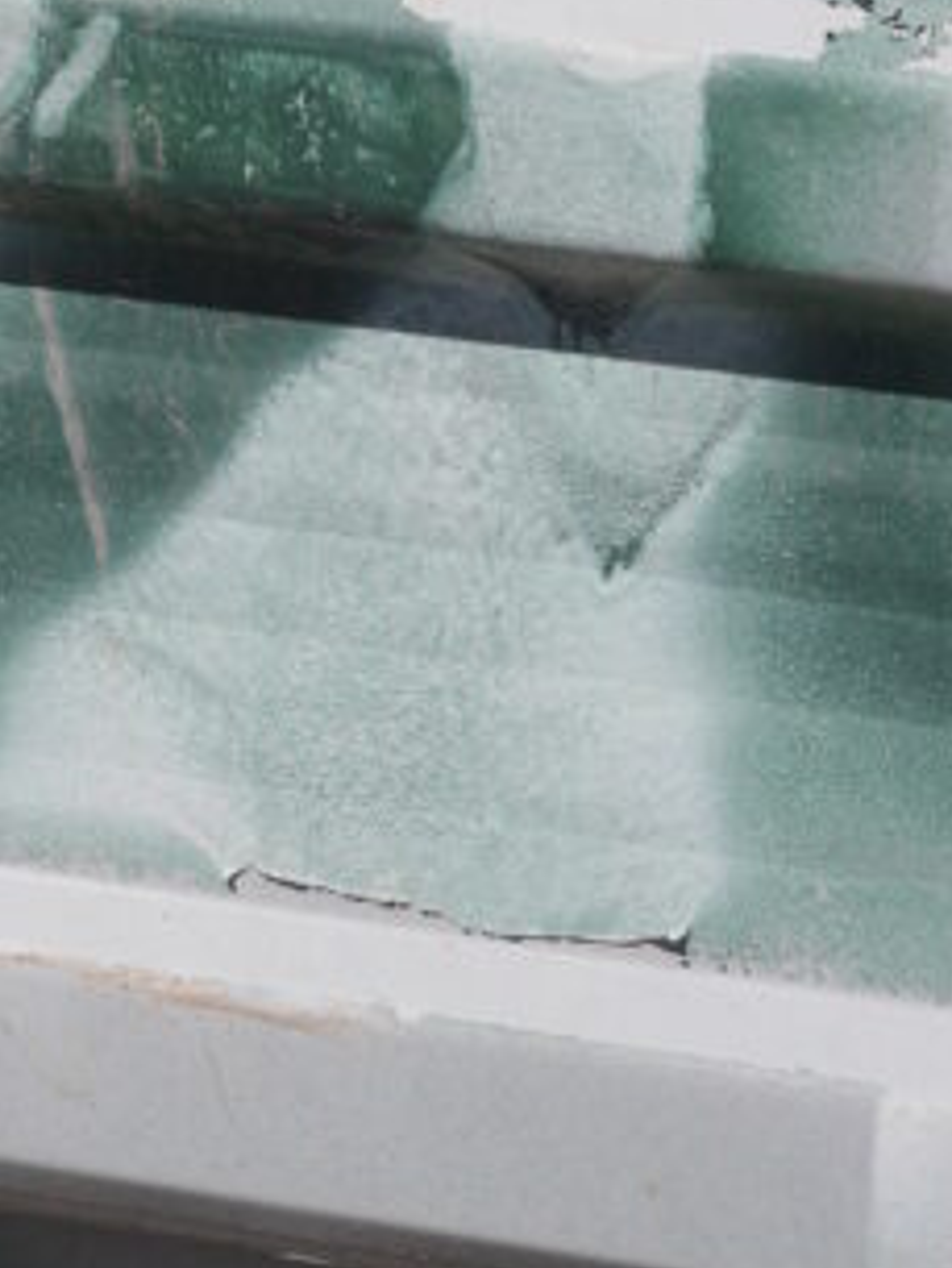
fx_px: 6156
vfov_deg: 11.2
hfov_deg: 8.7
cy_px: -694
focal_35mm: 168
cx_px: -403
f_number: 5
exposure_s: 1/1300
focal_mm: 25
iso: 200
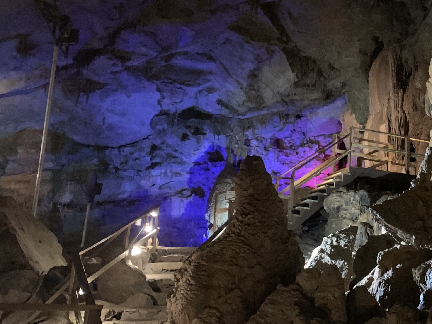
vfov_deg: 26.5
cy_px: 116
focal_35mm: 55
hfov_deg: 32.3
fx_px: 686
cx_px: 425
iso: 1000
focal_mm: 4.25
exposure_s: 1/15
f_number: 1.8
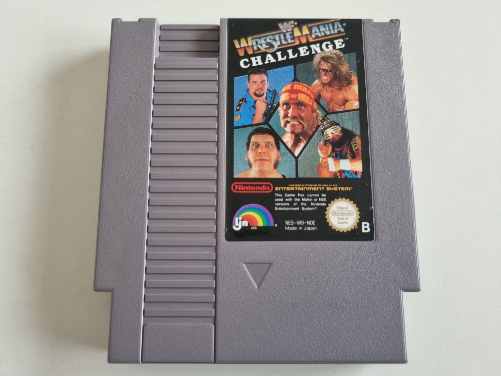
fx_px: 376
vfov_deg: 53.1
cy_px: 188
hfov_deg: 67.3
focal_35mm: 26
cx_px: 250
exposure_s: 1/100
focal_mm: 5.4
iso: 200
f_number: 1.8
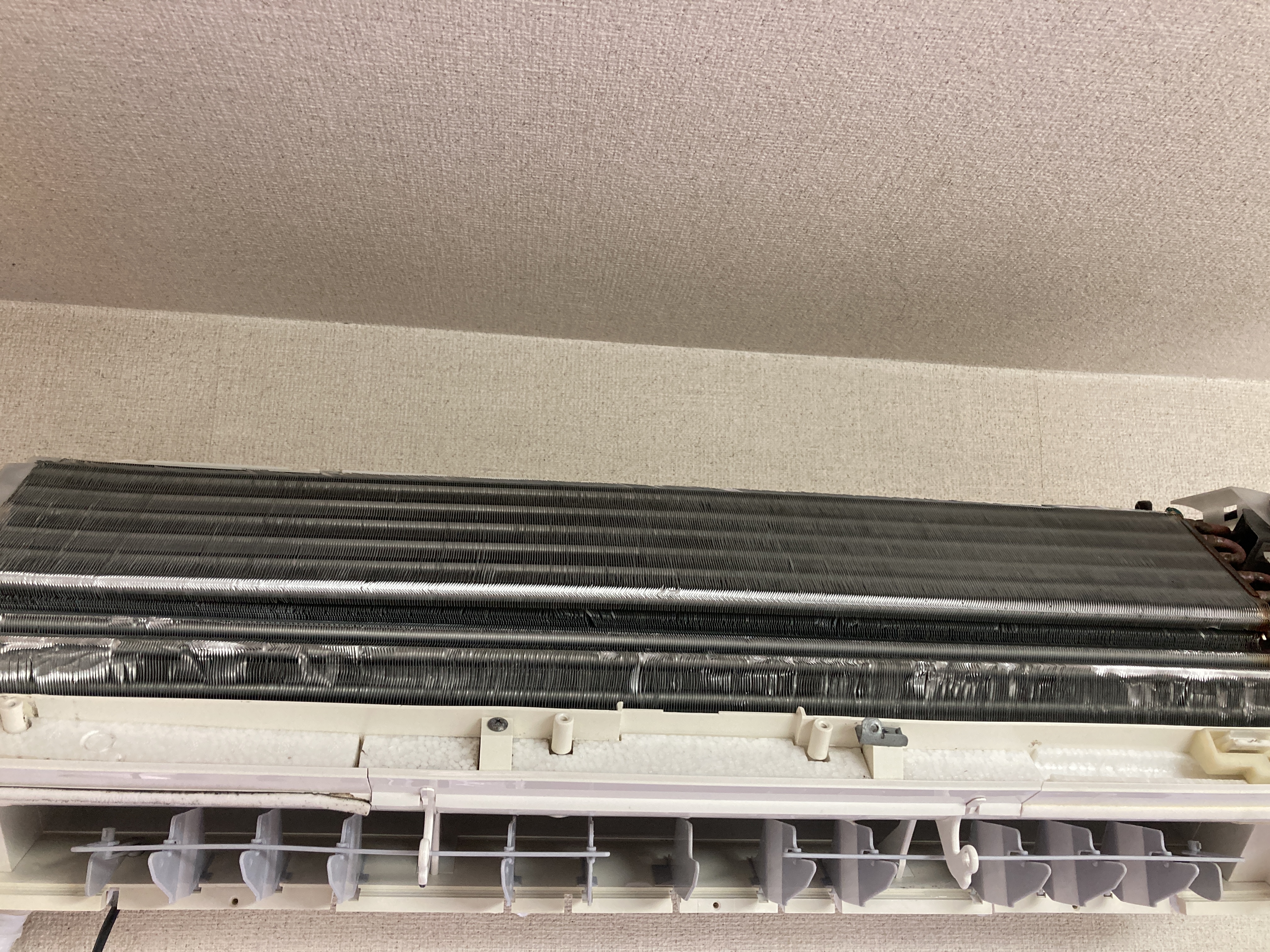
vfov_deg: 49.7
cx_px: 635
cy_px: 476
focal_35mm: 28
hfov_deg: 63.4
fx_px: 1027
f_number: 1.8
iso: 160
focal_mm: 3.99
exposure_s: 1/59
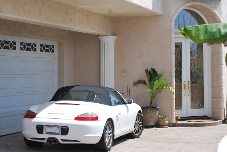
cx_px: 113
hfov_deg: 23.8
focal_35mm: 86
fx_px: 540
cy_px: 76
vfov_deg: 16.0
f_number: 8
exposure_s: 1/250
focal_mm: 55
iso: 100
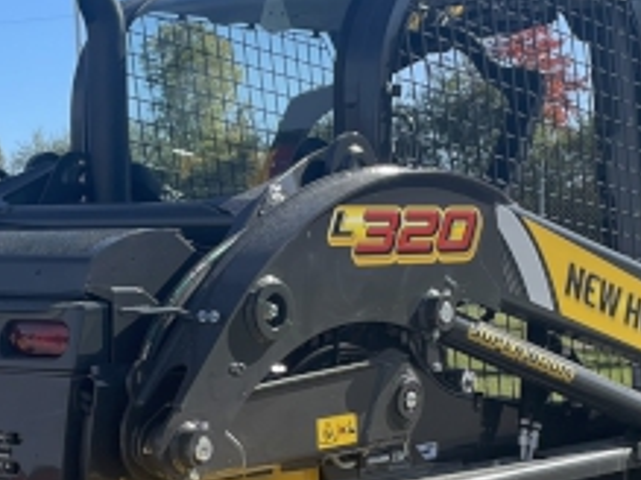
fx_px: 1758
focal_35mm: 95
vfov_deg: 15.3
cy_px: 486
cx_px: 246
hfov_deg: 20.6
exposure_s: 1/2564
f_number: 1.6
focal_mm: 4.2
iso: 32
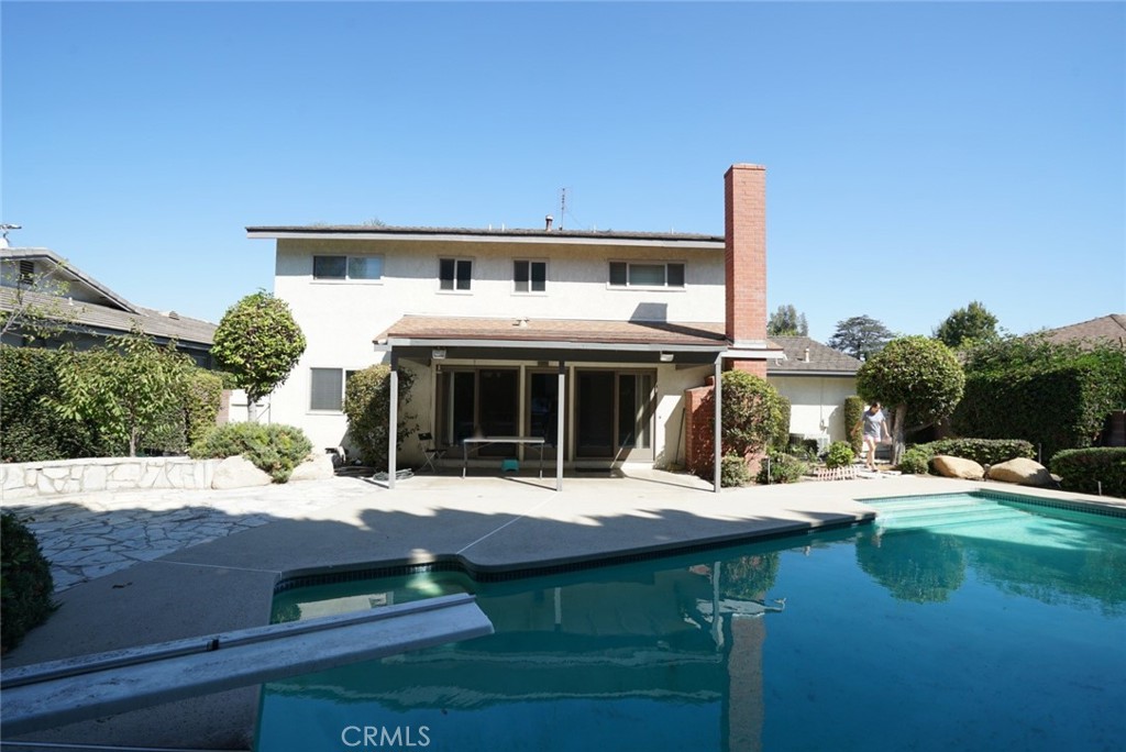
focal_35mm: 16
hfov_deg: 96.7
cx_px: 563
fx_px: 501
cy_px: 376
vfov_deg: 73.8
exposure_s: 1/125
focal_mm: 16
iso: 100
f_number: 8
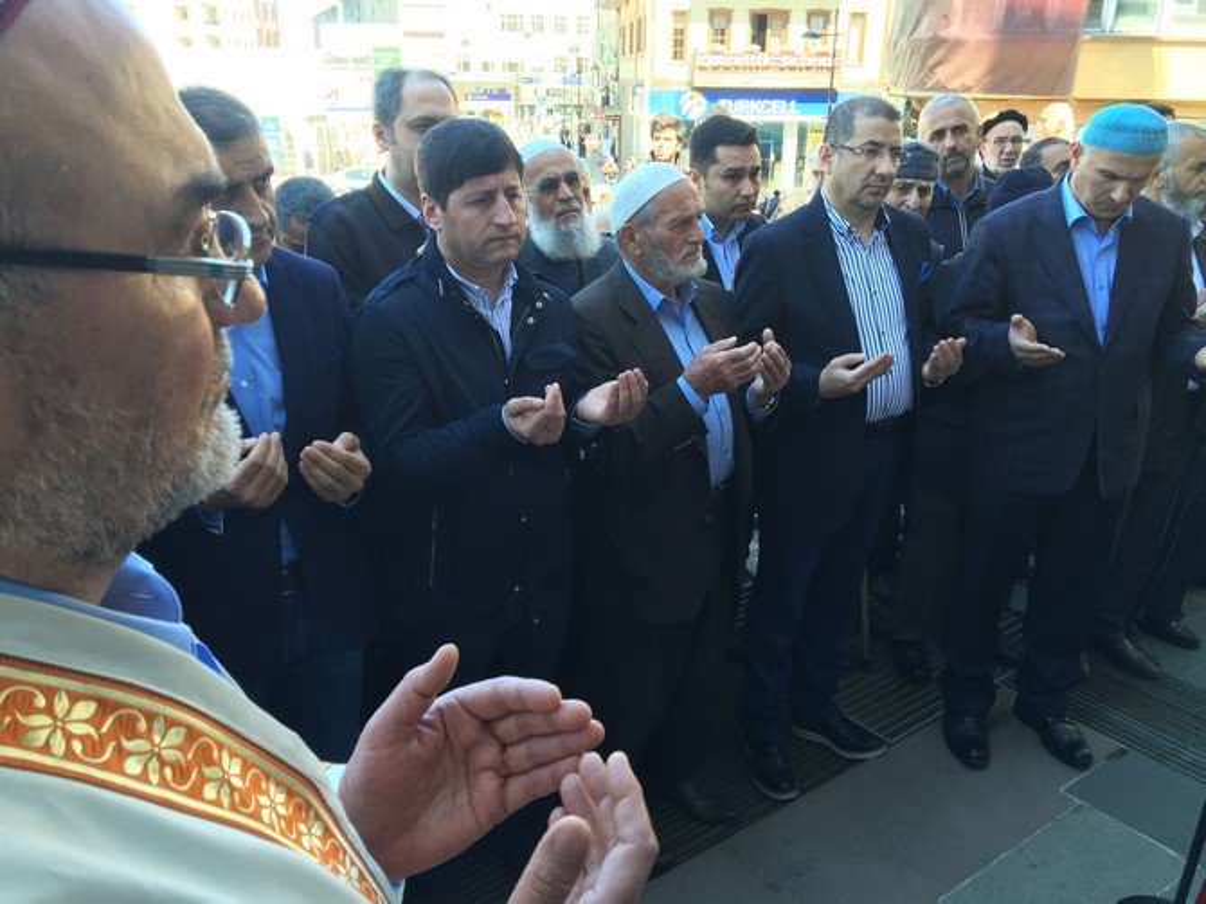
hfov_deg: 61.7
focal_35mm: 29
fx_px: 1010
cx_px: 603
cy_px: 452
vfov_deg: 48.2
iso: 40
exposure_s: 1/100
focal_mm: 4.15
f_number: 2.2
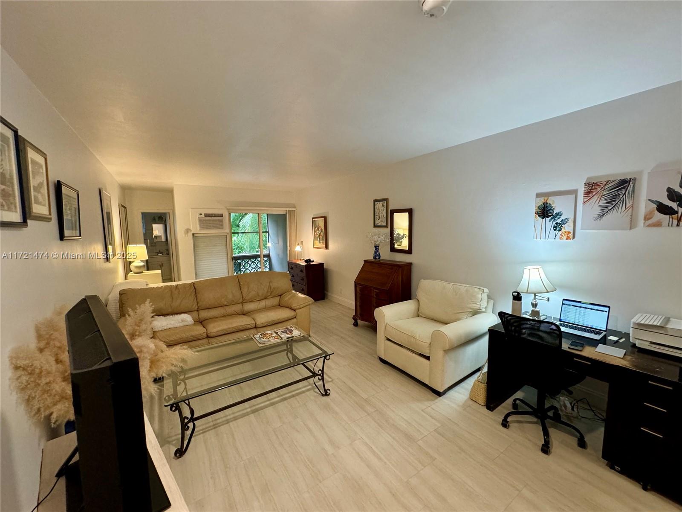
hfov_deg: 102.1
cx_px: 341
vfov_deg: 85.7
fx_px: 276
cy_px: 256
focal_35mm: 14
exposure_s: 1/60
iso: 250
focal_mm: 2.22
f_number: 2.2
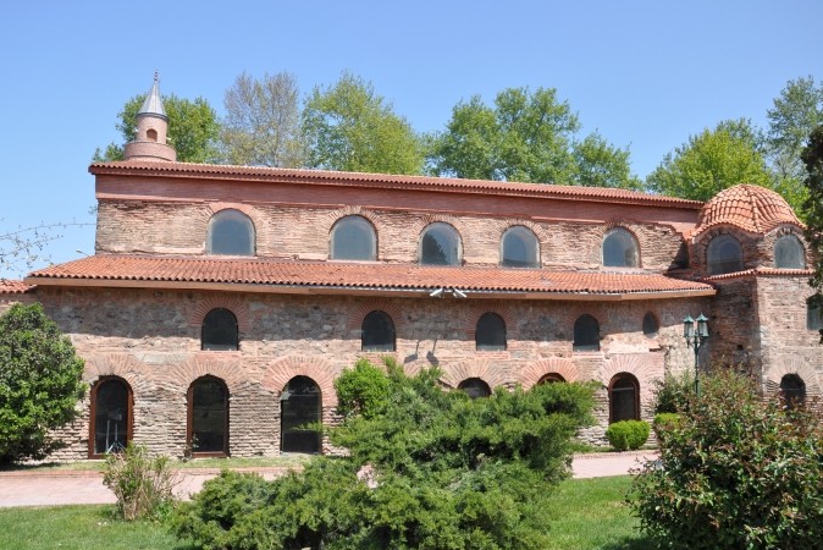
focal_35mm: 28
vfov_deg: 46.4
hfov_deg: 65.4
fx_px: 640
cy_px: 272
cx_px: 405
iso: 200
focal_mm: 18
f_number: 6.3
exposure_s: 1/160
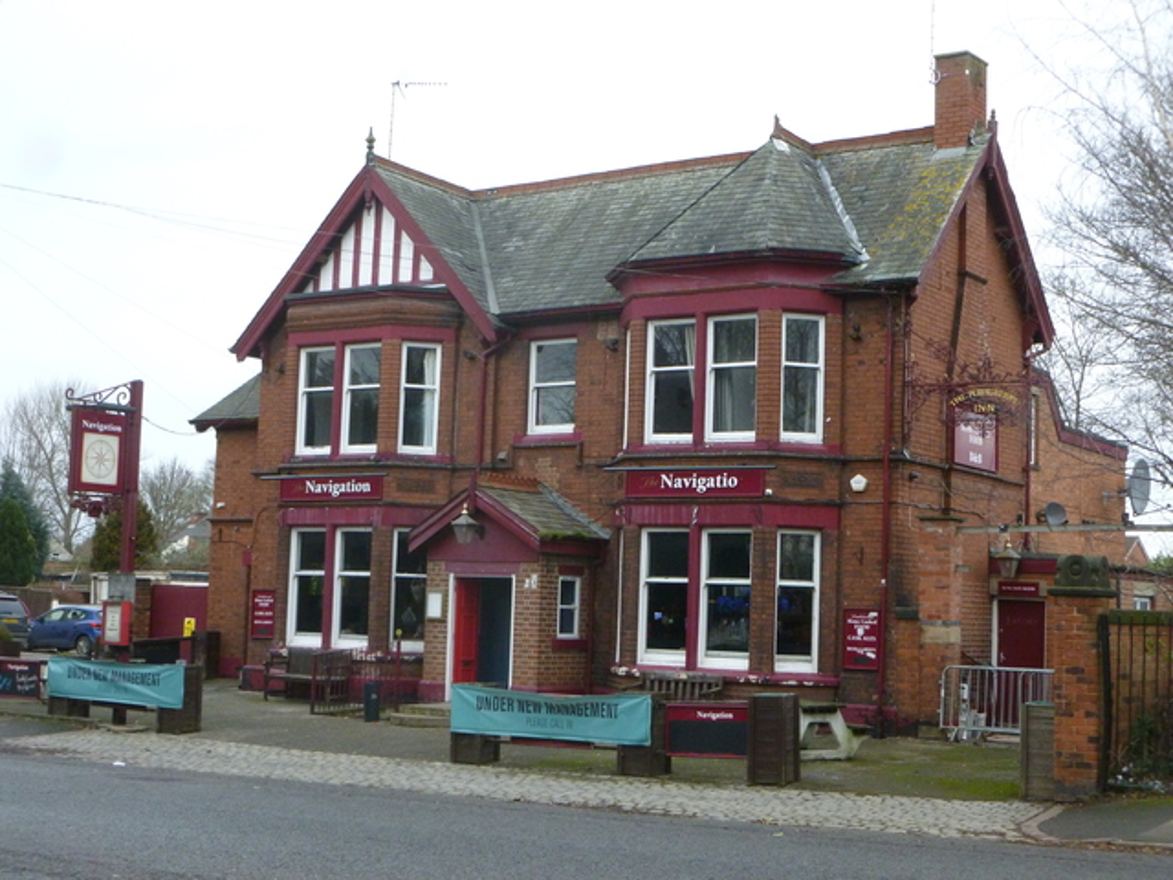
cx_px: 586
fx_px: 1694
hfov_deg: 38.2
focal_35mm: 50
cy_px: 440
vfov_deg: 29.1
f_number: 3.9
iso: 400
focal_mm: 9
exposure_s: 1/200
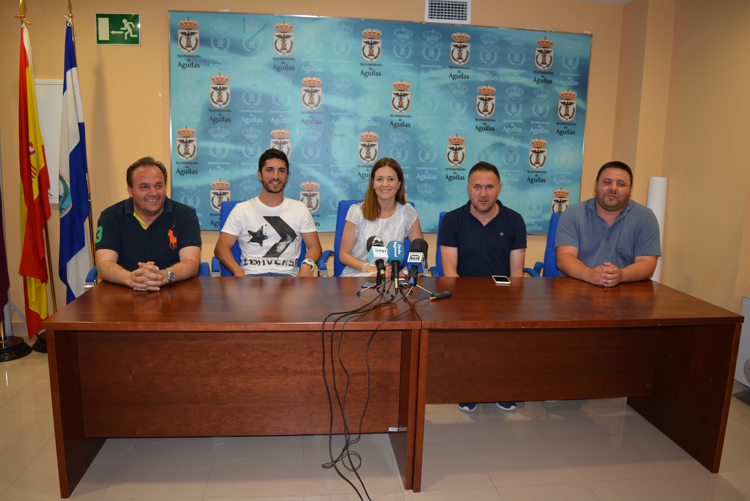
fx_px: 563
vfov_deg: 48.0
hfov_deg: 67.3
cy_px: 250
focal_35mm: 27
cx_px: 375
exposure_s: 1/60
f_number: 3.5
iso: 720
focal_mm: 18
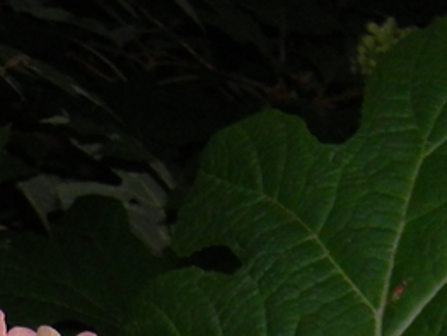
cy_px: 522
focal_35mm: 160
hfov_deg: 12.0
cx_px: -148
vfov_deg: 9.0
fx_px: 2068
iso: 200
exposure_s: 1/30
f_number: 7.6
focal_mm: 7.3
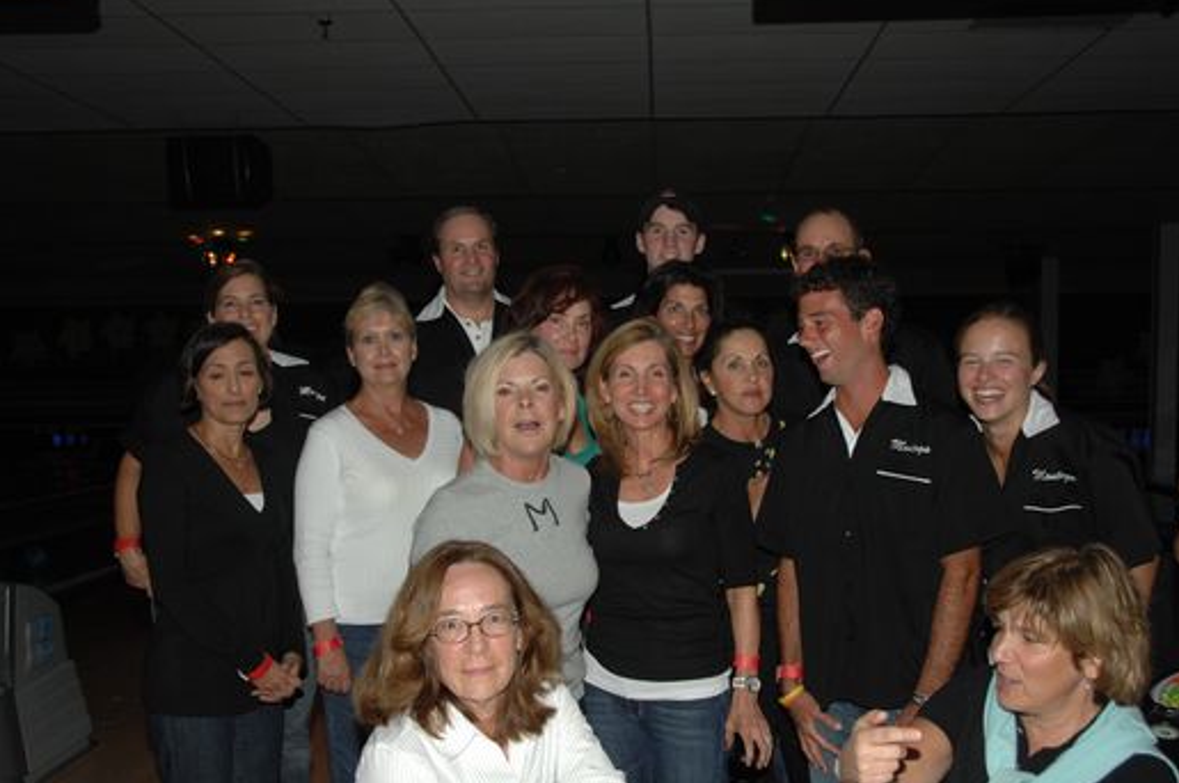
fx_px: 1341
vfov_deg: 32.5
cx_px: 639
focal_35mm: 41
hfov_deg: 47.4
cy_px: 468
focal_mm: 22
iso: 200
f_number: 3.8
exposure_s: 1/125
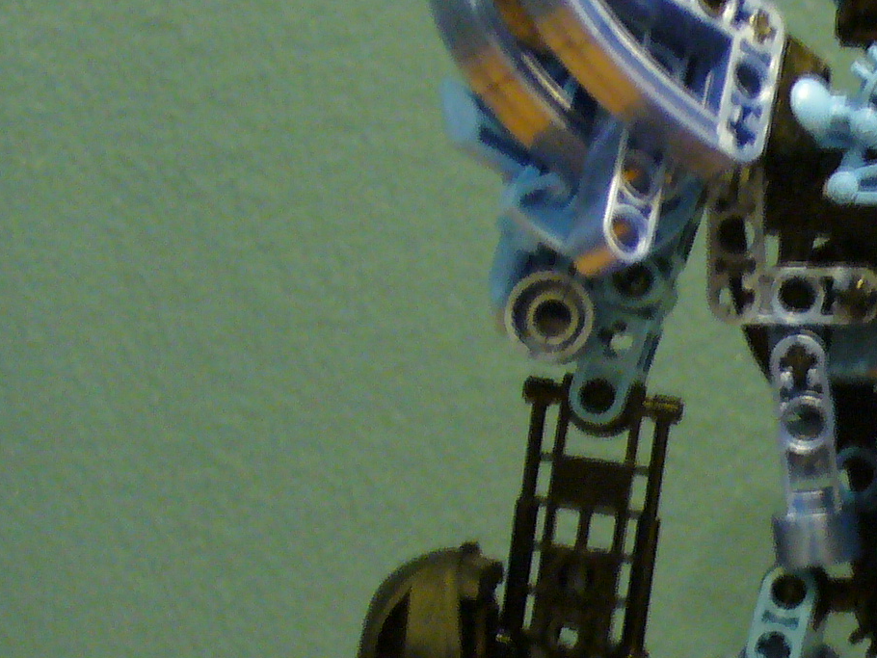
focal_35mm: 135
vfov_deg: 10.9
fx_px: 3421
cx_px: 919
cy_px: 592
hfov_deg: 14.3
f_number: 3
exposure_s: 1/2
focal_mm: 7.9
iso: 200
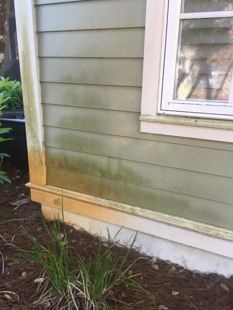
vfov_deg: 61.7
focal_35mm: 29
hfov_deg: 48.2
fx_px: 260
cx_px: 116
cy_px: 155
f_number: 2.2
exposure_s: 1/30
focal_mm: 4.15
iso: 25
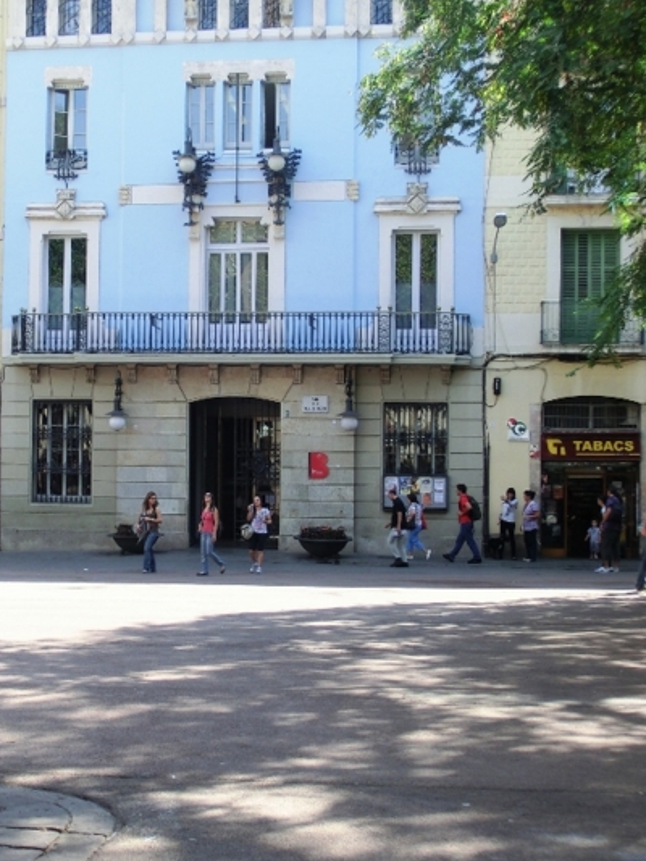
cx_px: 170
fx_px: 1642
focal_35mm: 66
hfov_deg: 22.1
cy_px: 418
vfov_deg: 29.4
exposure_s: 1/160
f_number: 4.2
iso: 100
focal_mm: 7.87
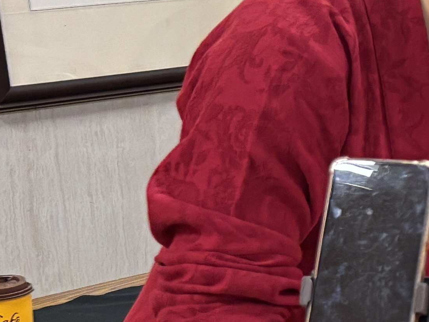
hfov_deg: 12.6
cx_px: 903
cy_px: 337
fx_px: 1661
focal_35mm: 134
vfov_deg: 10.9
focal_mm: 5.96
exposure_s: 1/60
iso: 250
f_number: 1.6
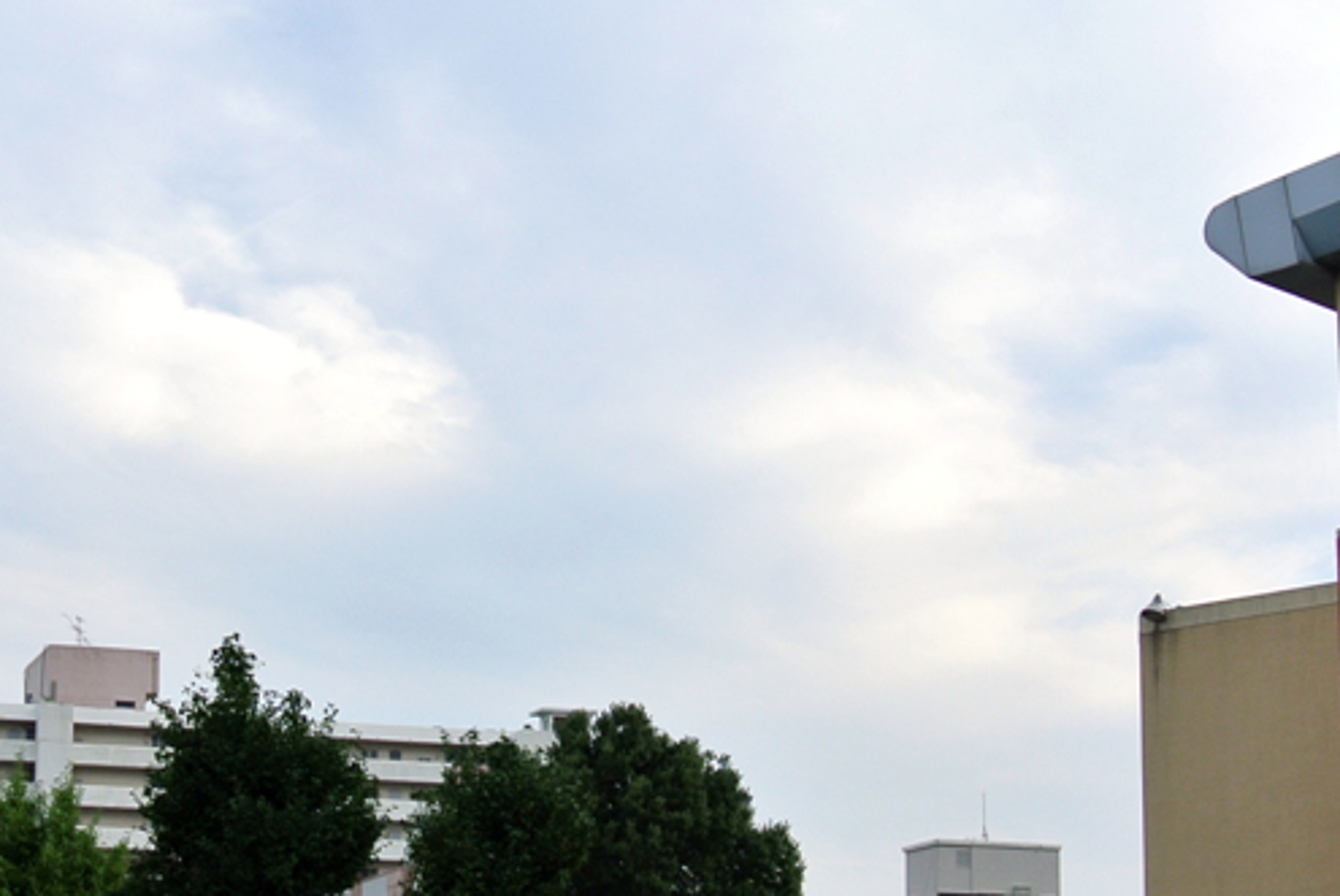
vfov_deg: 17.8
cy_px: 889
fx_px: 2794
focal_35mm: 75
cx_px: 403
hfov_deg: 26.7
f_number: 4
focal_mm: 11
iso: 100
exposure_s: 1/320
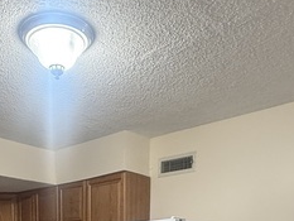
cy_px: 320
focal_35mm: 48
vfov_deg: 24.5
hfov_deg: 39.2
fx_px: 408
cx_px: 100
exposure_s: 1/60
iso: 320
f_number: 2.2
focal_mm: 2.22
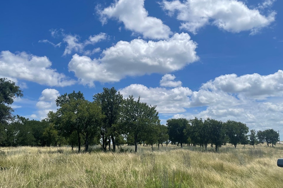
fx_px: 228
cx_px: 141
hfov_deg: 63.7
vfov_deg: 44.9
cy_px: 107
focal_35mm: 29
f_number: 1.6
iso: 32
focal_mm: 4.2
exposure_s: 1/7299
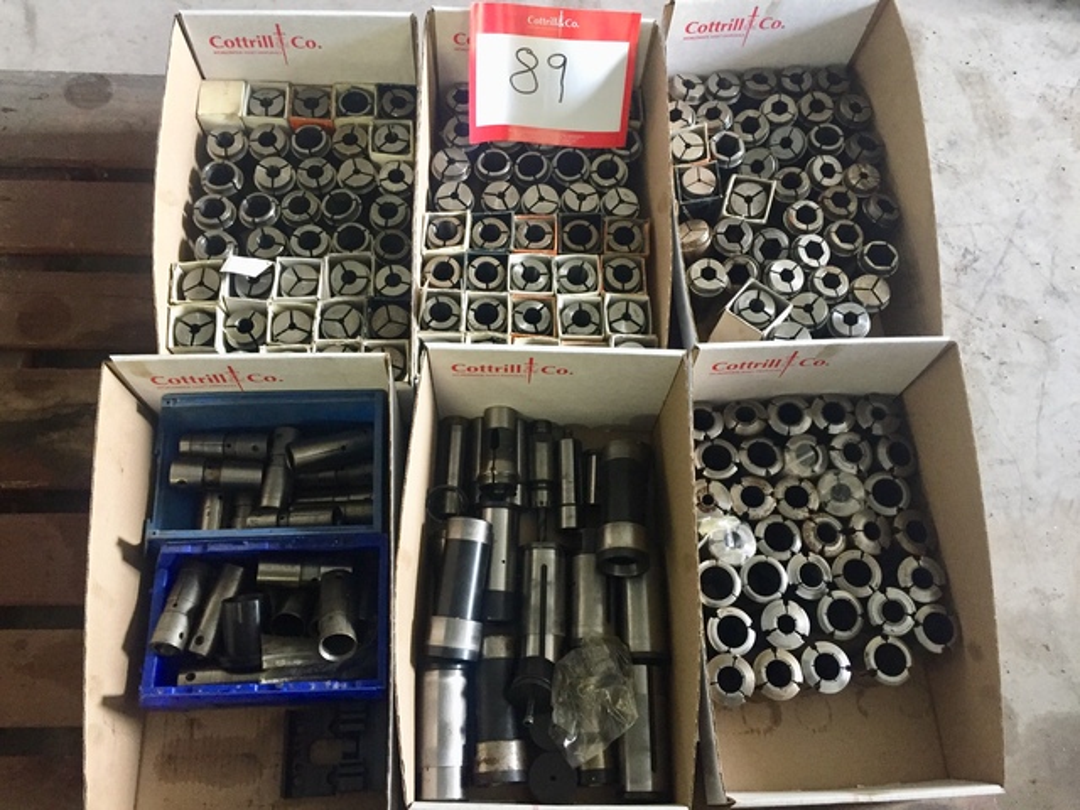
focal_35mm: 29
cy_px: 405
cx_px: 540
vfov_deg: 48.2
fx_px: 905
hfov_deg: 61.7
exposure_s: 1/33
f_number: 2.2
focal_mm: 4.15
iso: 250
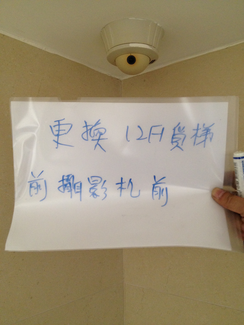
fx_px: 329
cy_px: 162
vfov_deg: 52.6
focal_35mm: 35
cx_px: 122
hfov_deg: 40.7
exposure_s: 1/20
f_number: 2.4
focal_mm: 4.28
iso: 200
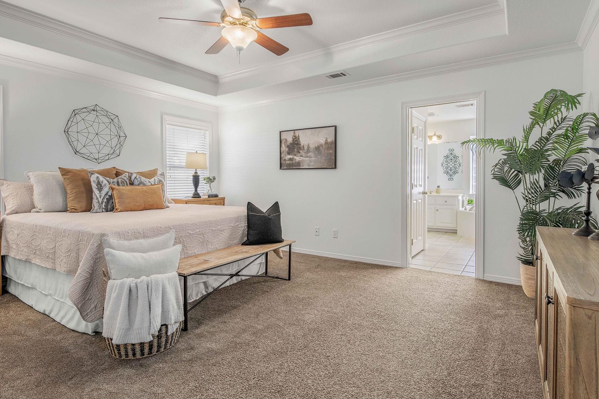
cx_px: 287
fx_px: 299
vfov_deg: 67.3
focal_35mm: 18
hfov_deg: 90.0
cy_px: 212
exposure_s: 1/3
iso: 250
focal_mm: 15
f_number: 7.1
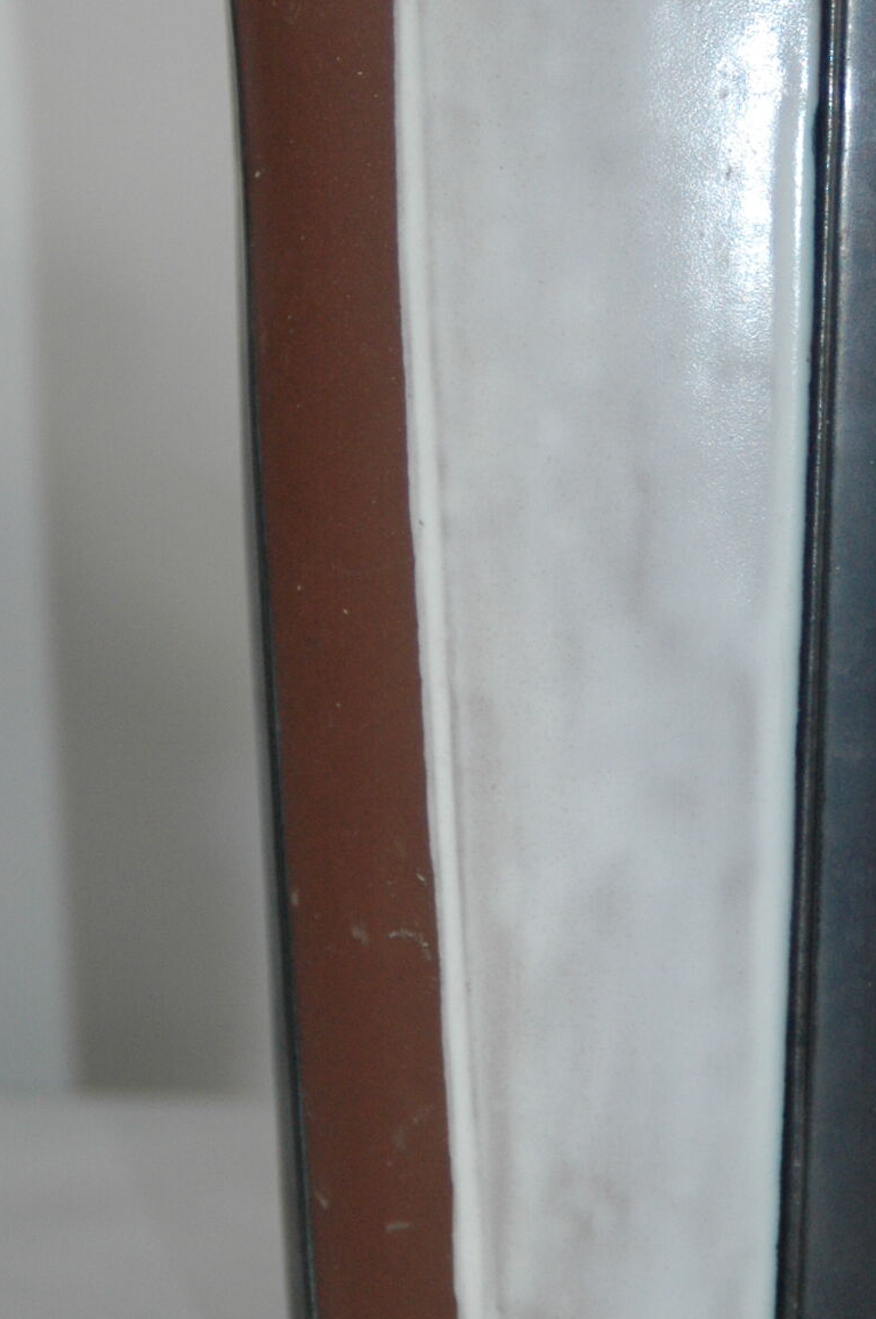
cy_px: 457
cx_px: 717
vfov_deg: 16.0
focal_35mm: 128
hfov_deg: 10.6
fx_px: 4684
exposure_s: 1/60
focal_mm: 44
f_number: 4
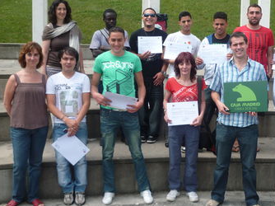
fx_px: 365
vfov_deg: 31.4
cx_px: 163
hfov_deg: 41.1
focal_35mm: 46
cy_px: 88
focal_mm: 6.6
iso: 80
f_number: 3.1
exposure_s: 1/500
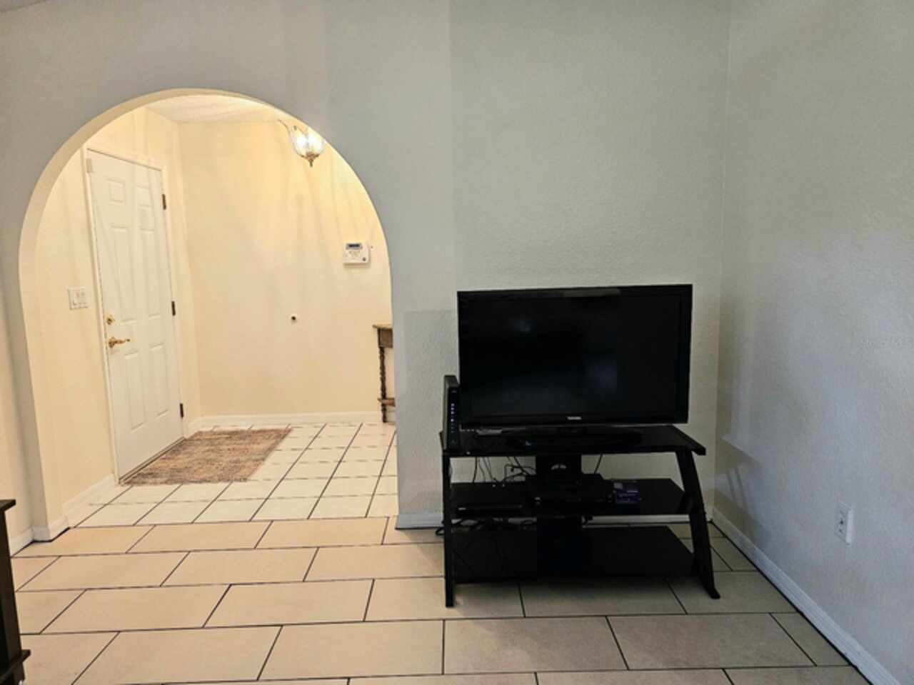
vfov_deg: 58.9
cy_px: 342
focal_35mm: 23
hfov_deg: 73.9
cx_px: 457
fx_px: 607
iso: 500
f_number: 1.7
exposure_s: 1/120
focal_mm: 6.3
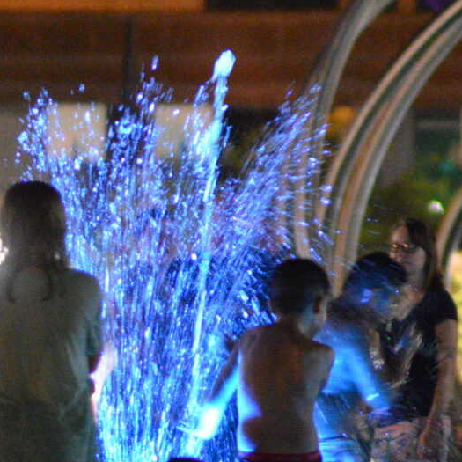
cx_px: 768
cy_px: 209
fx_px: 6382
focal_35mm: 423
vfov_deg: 4.1
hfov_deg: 4.1
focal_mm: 85
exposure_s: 1/50
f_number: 1.8
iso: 3200
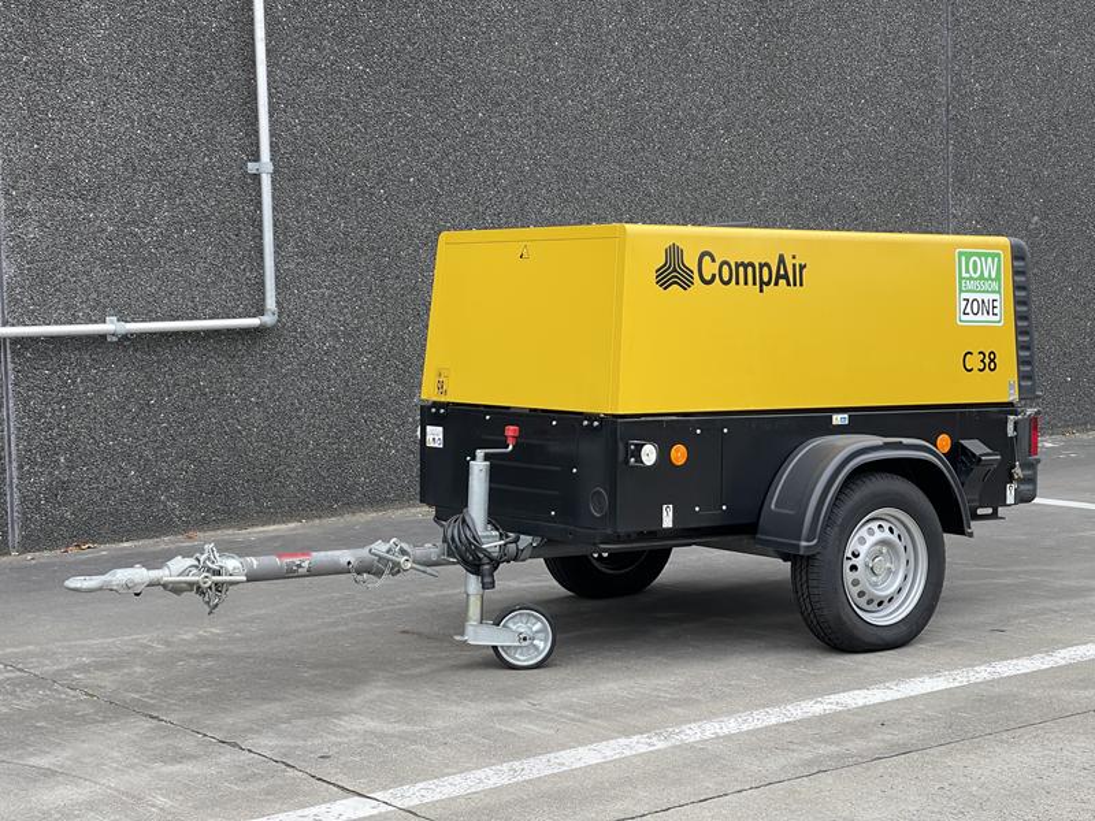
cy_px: 410
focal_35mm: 64
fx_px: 2024
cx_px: 548
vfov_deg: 22.9
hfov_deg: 30.3
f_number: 2.2
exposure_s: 1/99
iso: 64
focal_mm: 7.5
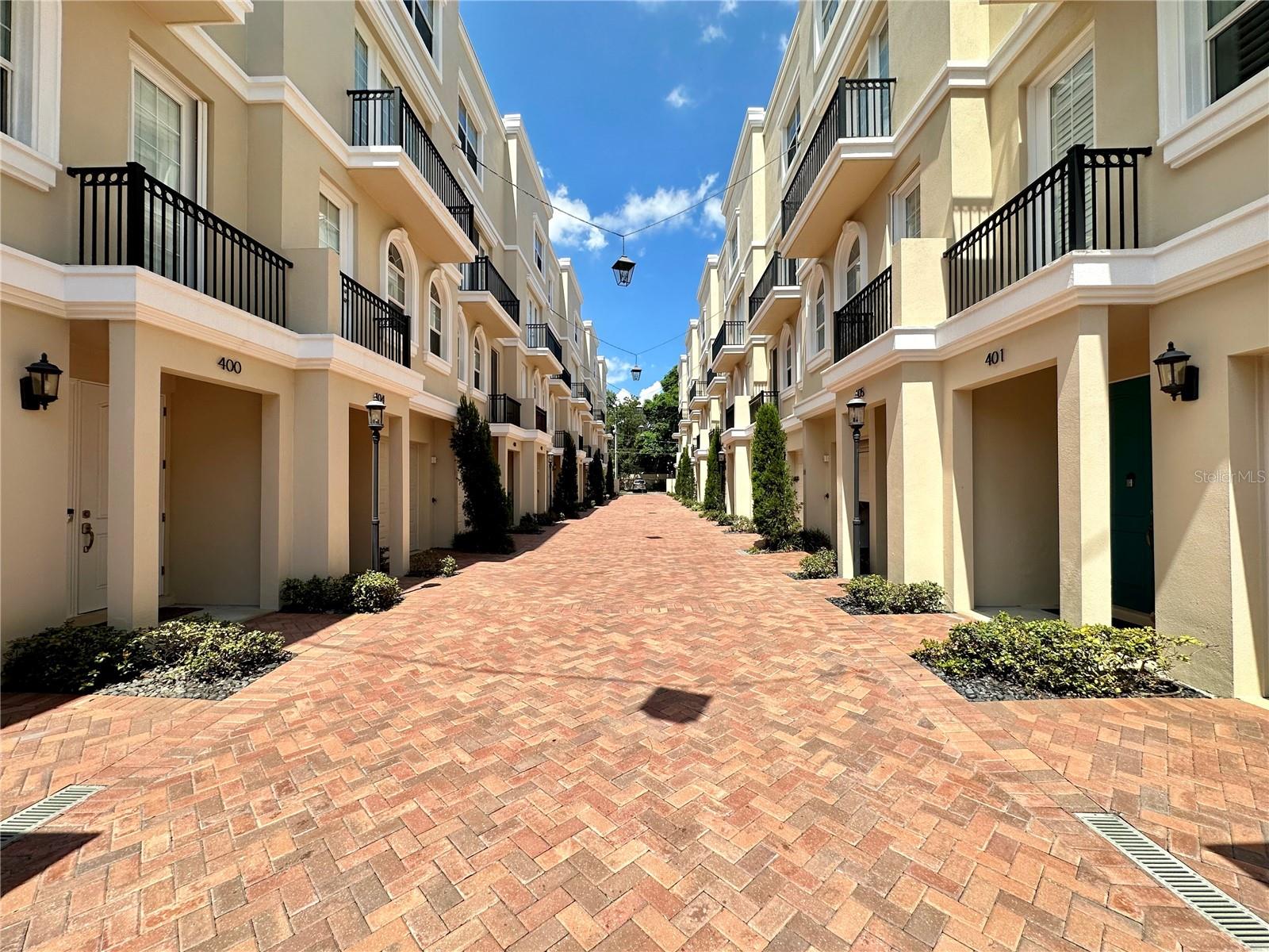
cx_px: 634
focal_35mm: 14
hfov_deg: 102.1
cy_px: 476
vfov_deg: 85.7
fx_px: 513
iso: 50
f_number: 2.2
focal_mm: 2.22
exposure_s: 1/1667
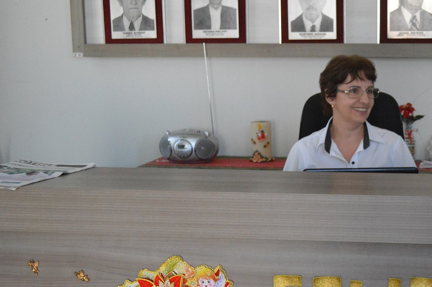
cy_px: 207
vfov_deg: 21.4
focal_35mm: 63
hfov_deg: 30.8
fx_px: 755
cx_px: 367
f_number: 4
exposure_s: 1/500
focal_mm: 24
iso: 3200
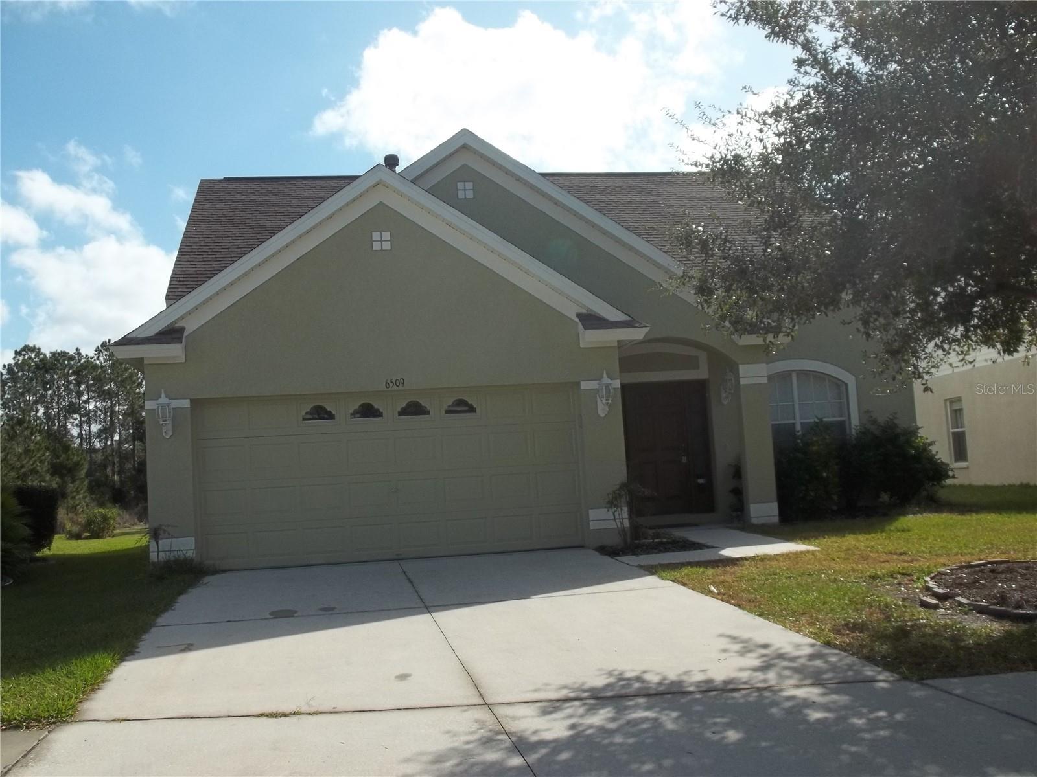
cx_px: 518
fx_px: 989
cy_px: 388
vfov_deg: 42.9
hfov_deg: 55.4
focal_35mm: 33
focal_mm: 5.9
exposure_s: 1/250
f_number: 8
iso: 64
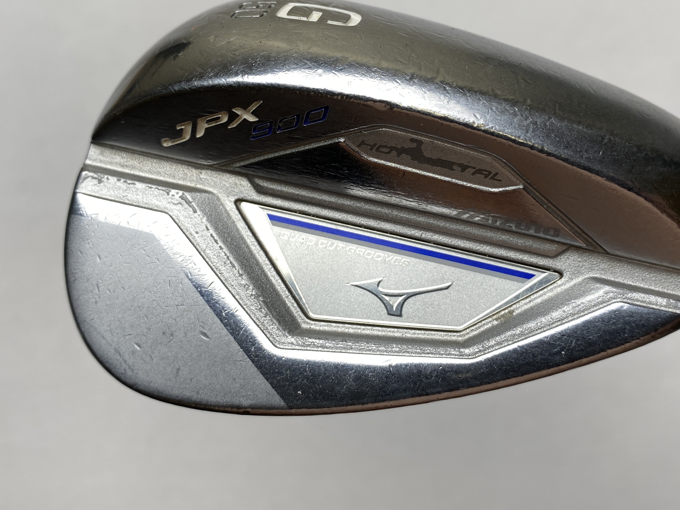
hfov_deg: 46.7
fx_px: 786
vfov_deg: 35.7
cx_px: 370
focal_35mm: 40
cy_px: 187
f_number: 1.8
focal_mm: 4.25
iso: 32
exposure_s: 1/268
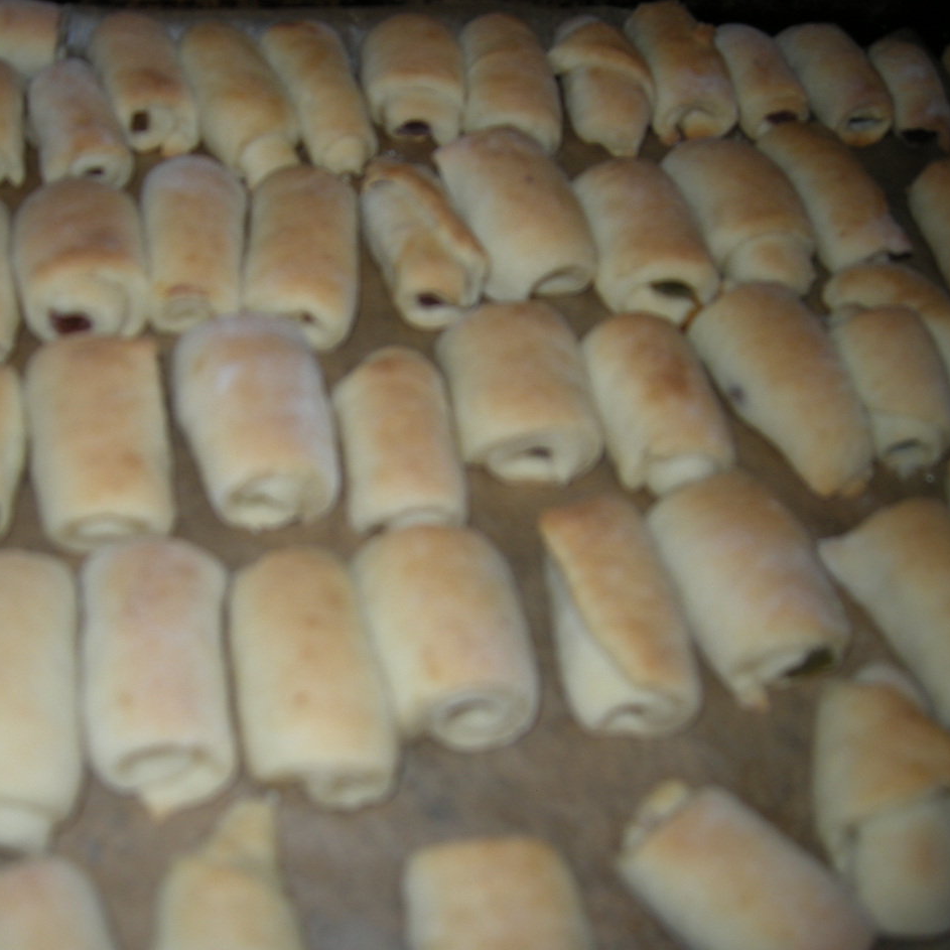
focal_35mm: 42
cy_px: 483
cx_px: 391
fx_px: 1304
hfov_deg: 39.9
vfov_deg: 40.0
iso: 64
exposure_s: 1/60
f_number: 2.7
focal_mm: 7.5
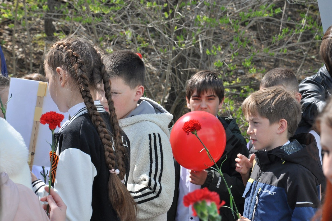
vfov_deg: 8.5
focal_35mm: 161
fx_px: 1478
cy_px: 109
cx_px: 167
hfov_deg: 12.8
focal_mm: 105
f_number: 10
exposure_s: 1/500
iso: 640
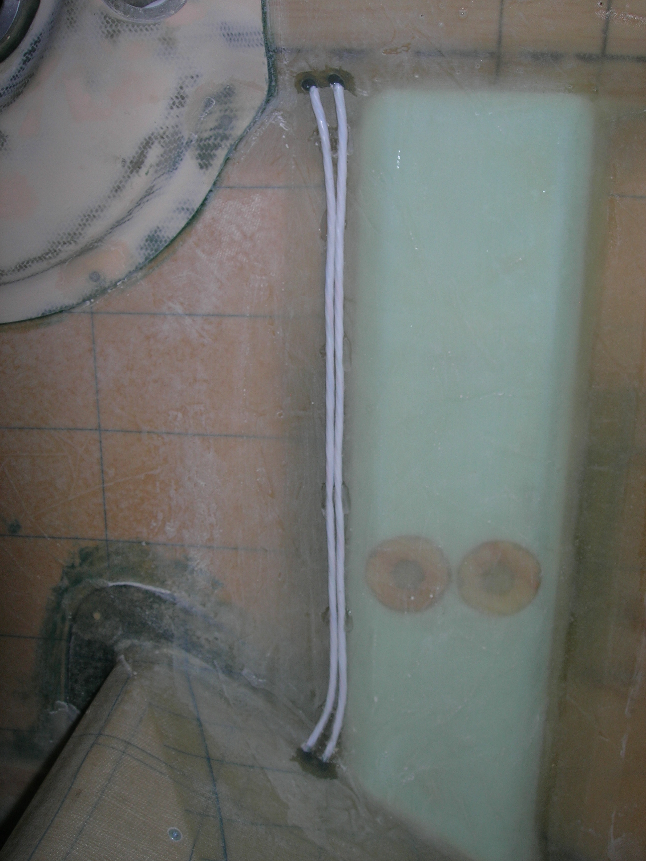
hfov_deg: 37.7
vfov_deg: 49.0
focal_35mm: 38
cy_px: 430
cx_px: 323
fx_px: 946
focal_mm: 7.8
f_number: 4.8
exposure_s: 1/60.1
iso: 64
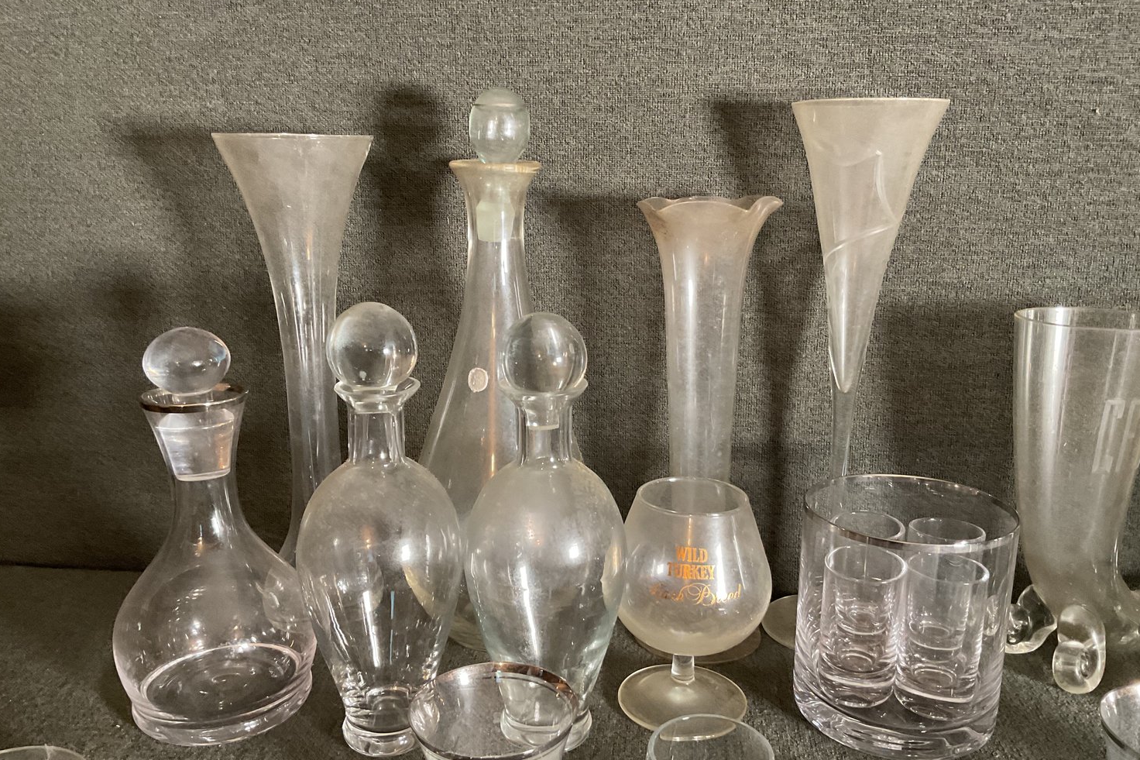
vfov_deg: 42.3
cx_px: 576
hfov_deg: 60.3
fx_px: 981
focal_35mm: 31
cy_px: 406
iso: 200
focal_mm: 3
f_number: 1.8
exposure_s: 1/60
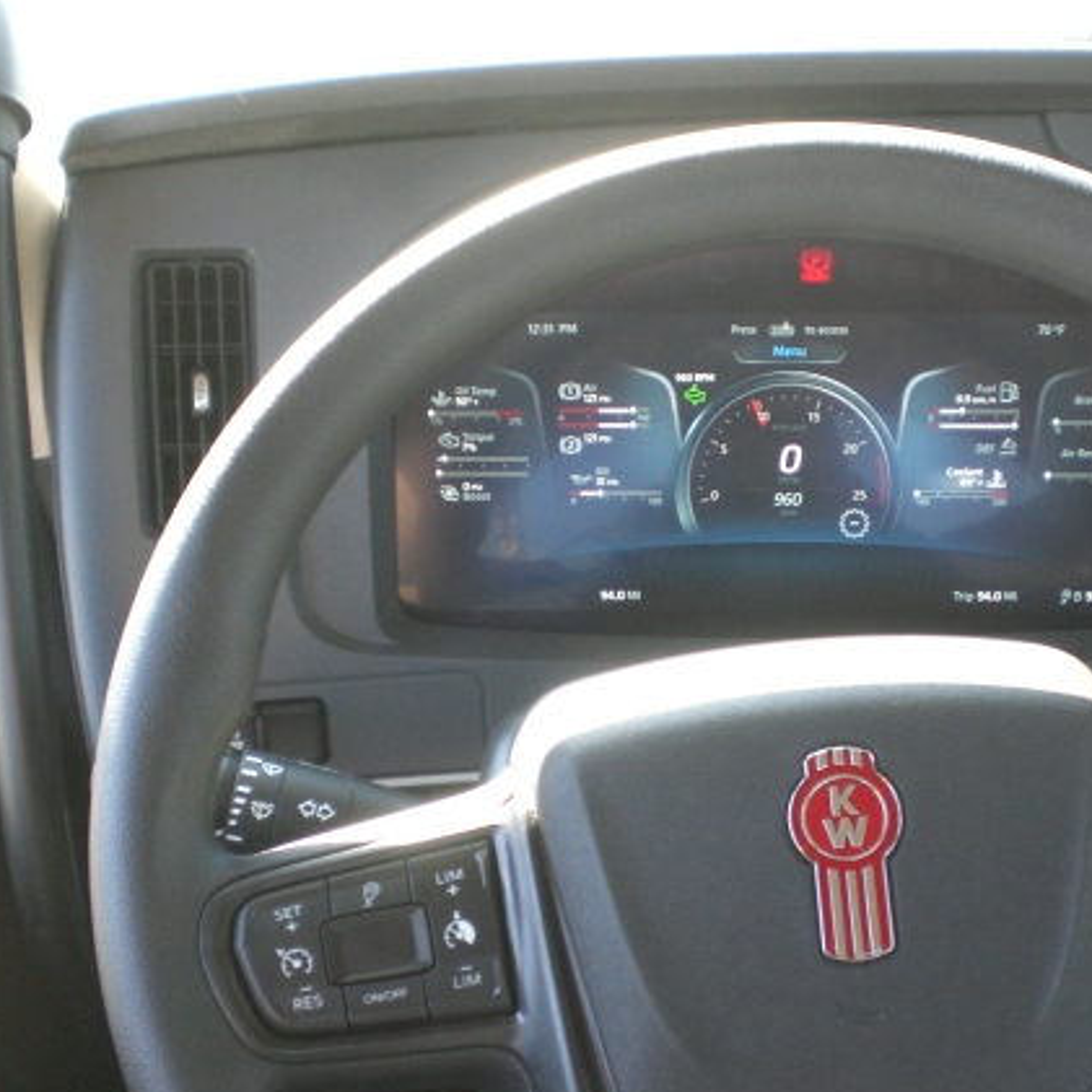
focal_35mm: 51
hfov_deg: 33.0
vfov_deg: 33.4
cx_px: 773
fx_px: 1820
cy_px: 591
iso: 200
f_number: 3.1
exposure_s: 1/100
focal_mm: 6.3
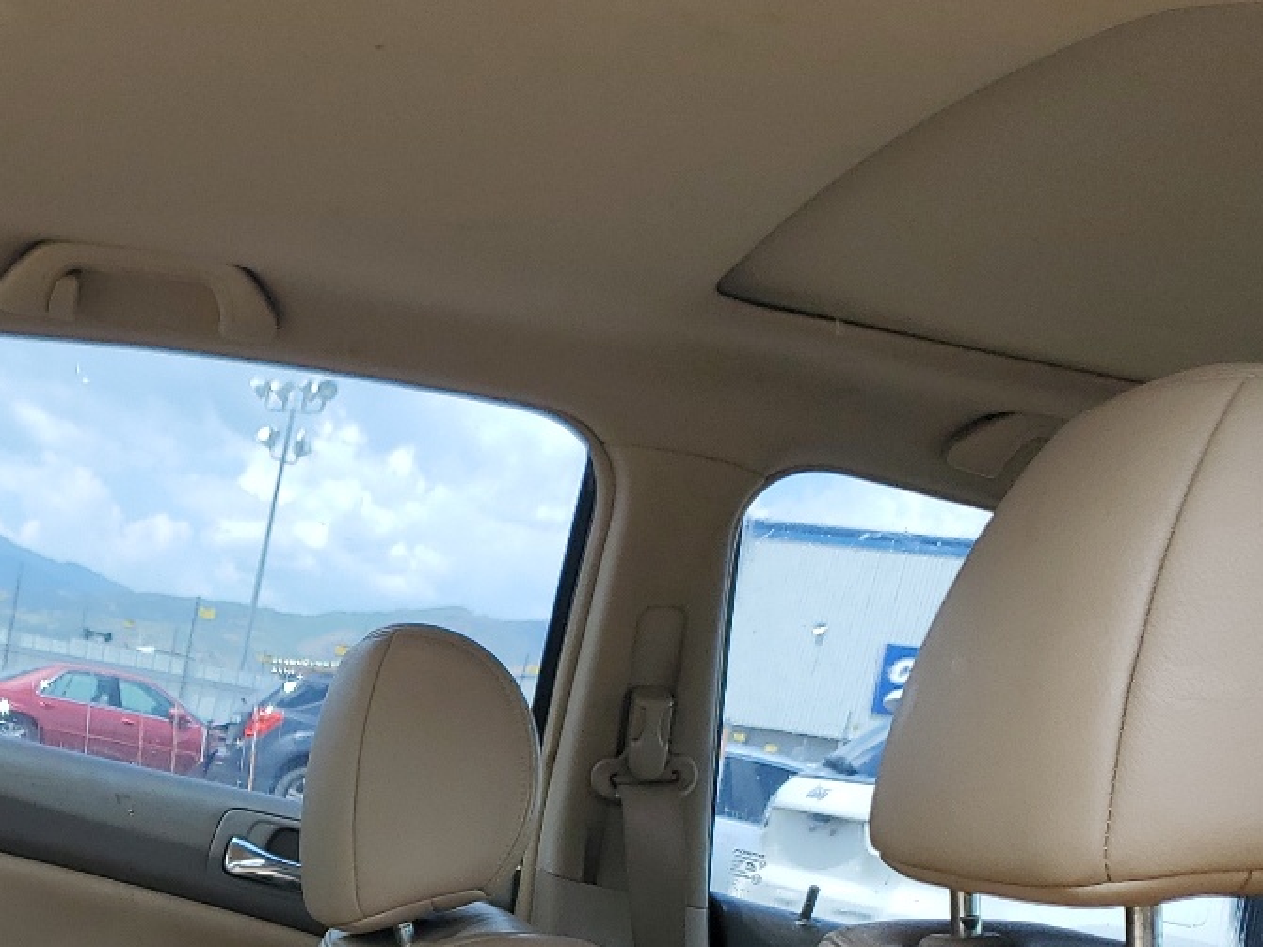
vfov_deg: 22.1
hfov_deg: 29.6
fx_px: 2262
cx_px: 75
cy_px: 1084
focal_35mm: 62
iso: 50
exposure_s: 1/667
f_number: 1.5
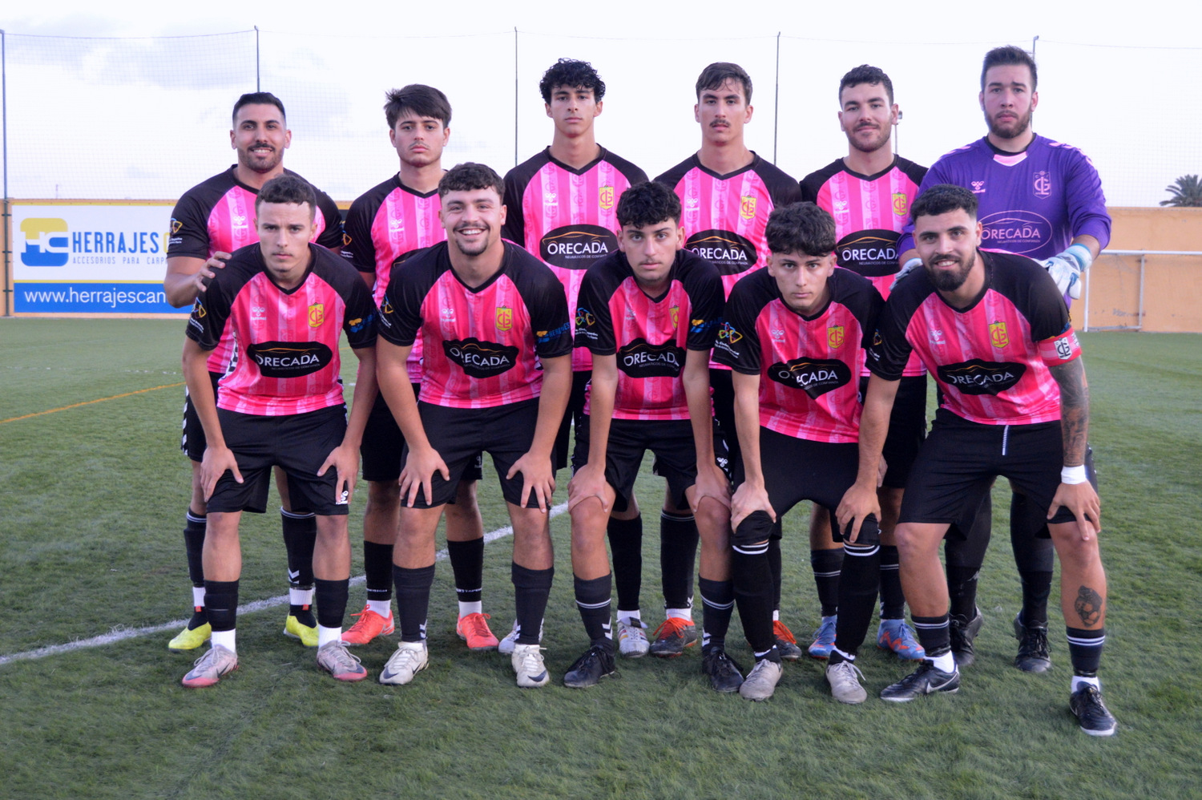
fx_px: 1602
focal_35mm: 48
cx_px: 601
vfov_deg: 28.0
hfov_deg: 41.1
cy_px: 400
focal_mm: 32
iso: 1600
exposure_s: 1/100
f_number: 5
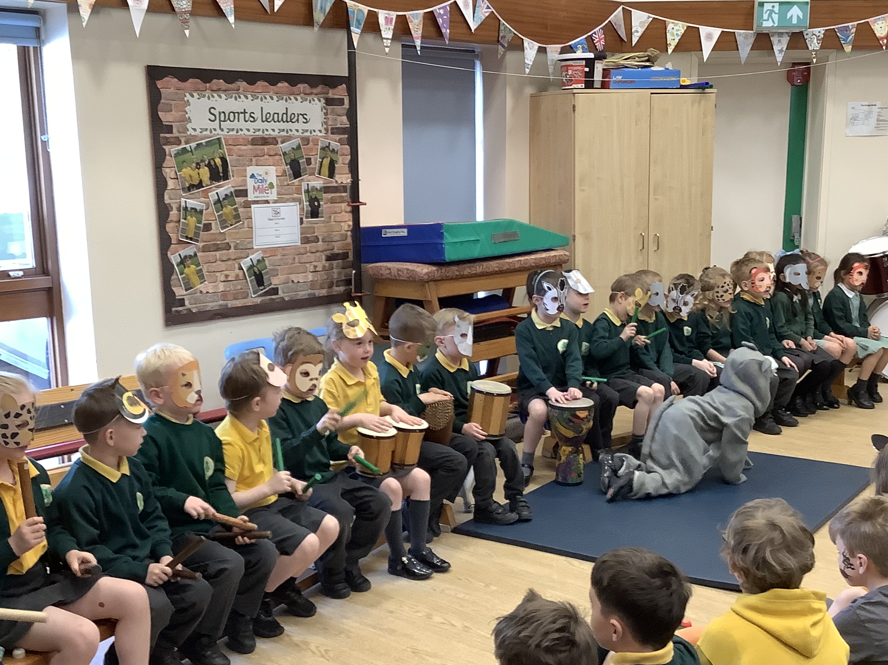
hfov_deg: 42.1
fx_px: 1154
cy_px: 394
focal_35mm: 45
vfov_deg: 32.1
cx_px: 439
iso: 200
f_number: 2.4
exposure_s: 1/50
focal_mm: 3.3
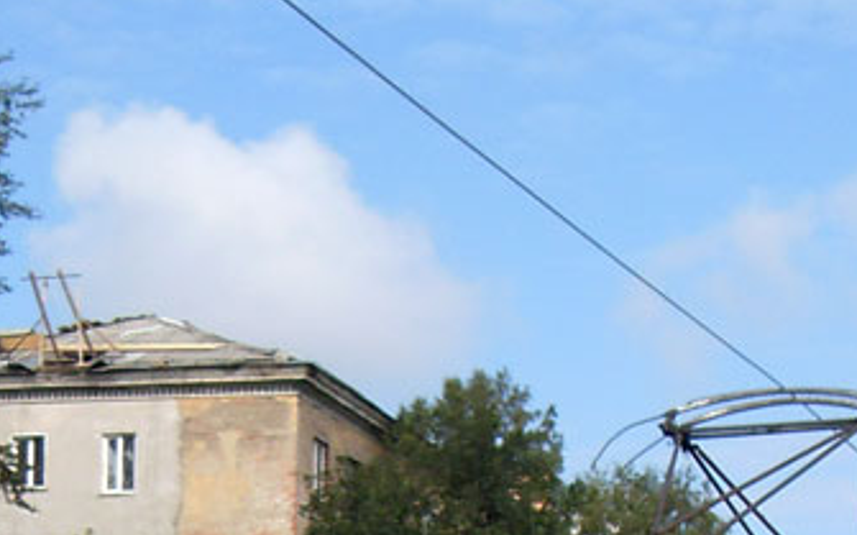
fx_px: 2801
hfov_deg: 17.2
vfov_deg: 10.4
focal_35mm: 120
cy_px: 870
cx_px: 767
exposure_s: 1/250
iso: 80
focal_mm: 6.3
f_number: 7
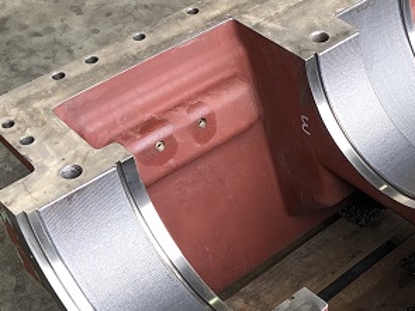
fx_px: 911
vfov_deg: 19.2
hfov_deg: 24.7
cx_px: 398
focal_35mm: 76
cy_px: 236
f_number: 1.8
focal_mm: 3.99
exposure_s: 1/100
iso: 25
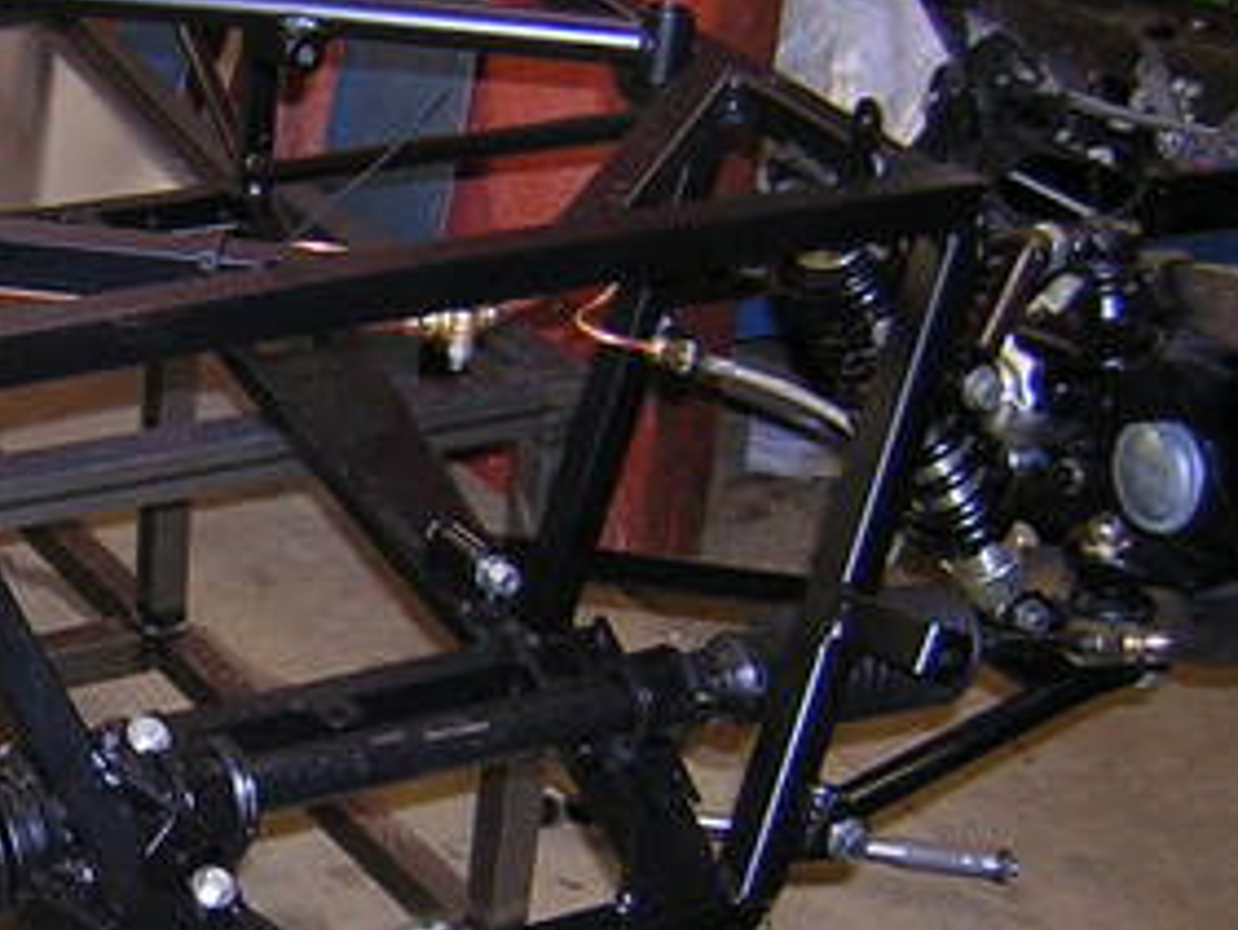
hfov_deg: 22.9
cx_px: -4
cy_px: 476
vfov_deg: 18.0
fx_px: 2934
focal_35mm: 82
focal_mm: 4.7
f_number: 2.6
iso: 323
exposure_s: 1/60.1
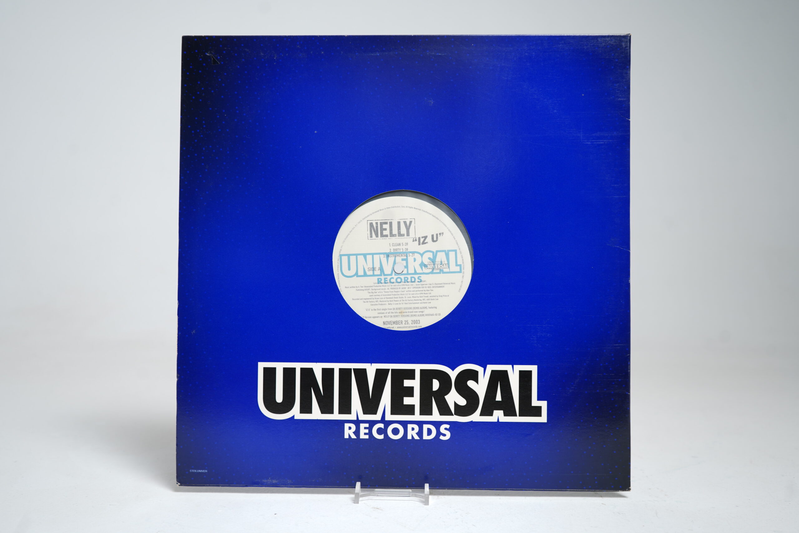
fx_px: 732
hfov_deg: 57.2
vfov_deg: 40.0
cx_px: 400
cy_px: 266
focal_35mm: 33
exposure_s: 1/5
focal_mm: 33
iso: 64
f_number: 5
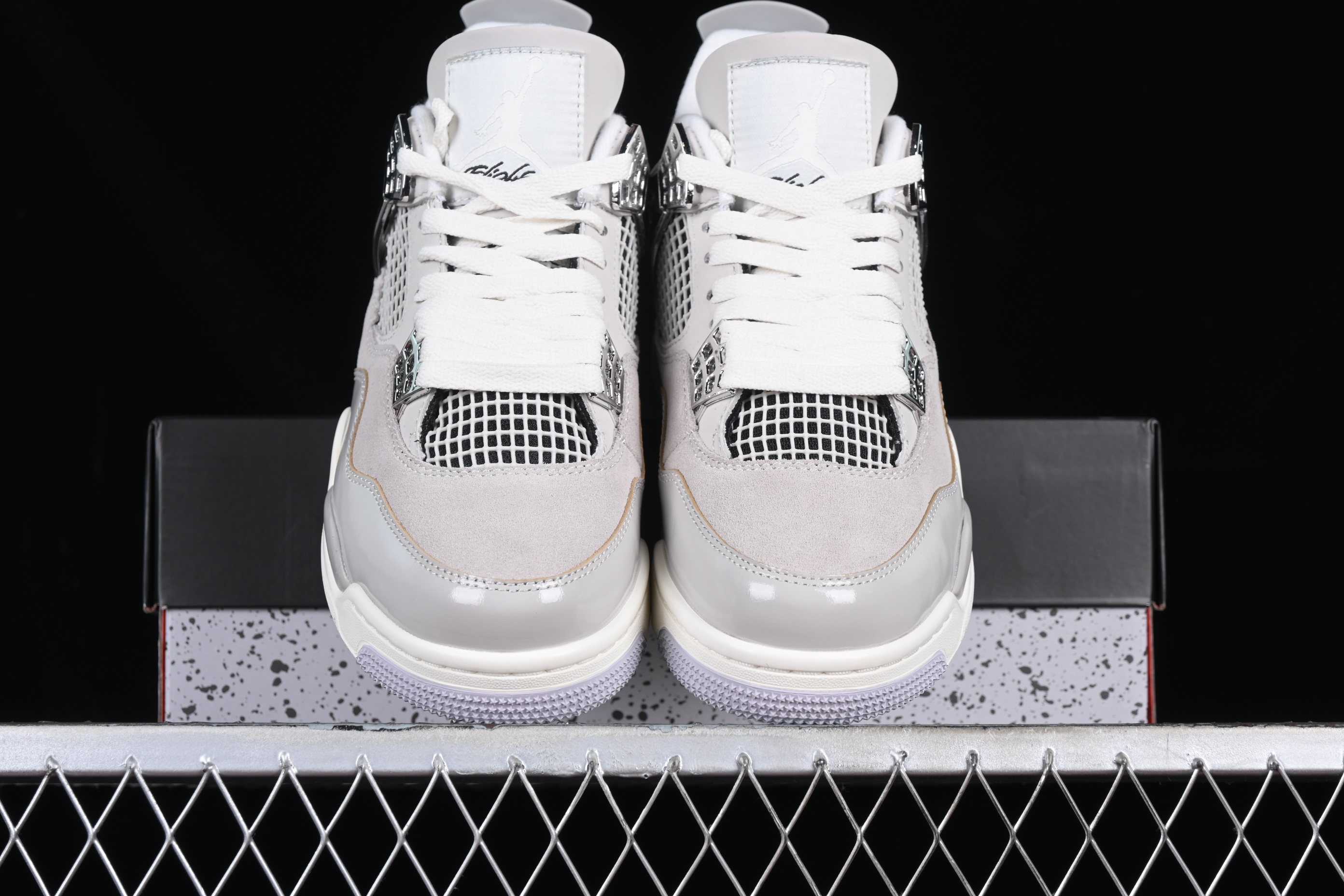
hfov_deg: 28.1
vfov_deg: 18.9
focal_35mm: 72
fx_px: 2688
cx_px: 672
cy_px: 448
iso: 160
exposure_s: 1/80
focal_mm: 48
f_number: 7.1
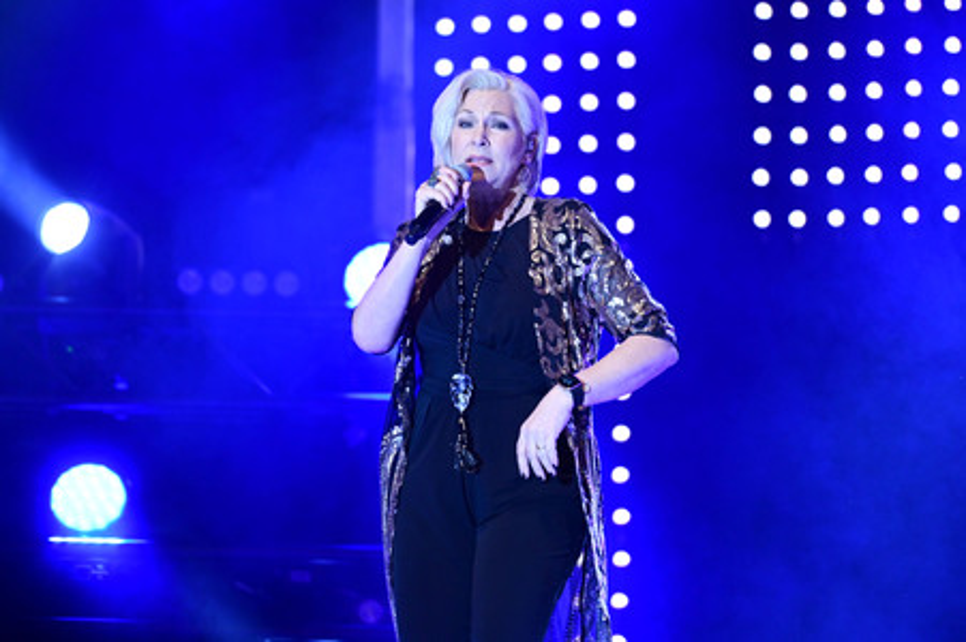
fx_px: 5363
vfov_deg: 6.9
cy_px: 321
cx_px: 483
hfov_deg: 10.3
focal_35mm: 200
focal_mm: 200
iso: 2500
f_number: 2.8
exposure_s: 1/250
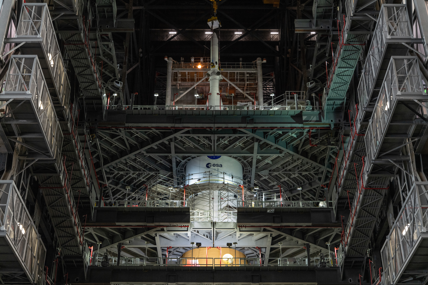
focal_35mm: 57
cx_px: 214
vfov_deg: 23.8
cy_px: 142
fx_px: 678
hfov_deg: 35.0
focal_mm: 57
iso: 1600
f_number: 4
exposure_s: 1/80
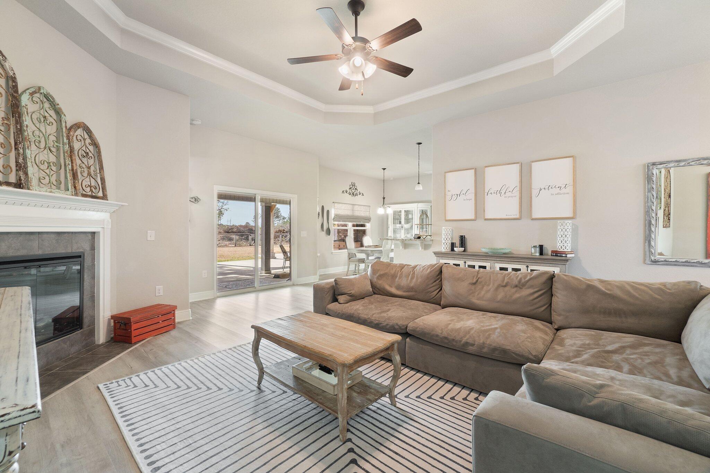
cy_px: 236
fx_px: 296
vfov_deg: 77.3
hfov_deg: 100.4
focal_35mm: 15
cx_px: 355
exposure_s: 1.6
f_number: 10
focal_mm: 10
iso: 400
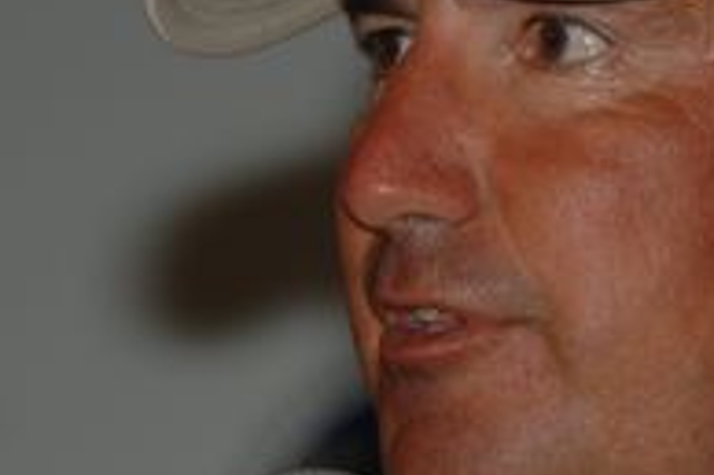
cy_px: 116
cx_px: 703
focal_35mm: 992
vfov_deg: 1.4
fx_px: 19658
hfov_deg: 2.1
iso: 200
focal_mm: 200
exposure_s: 1/125
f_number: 5.6
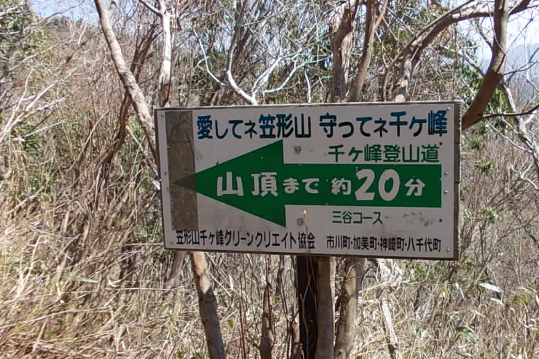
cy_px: 182
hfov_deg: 51.4
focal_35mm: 37
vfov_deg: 35.9
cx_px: 335
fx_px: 554
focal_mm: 4
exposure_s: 1/160
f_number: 5.4
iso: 80
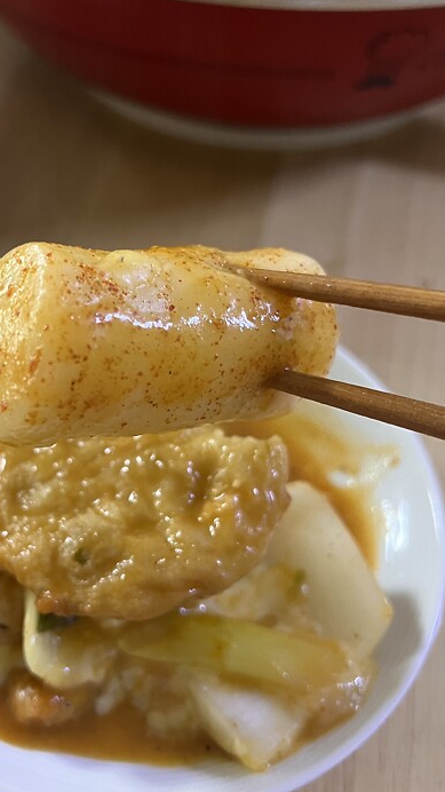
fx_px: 756
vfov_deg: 55.3
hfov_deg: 32.1
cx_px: 105
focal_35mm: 36
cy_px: 371
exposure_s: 1/60
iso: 320
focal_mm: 5.7
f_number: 1.5
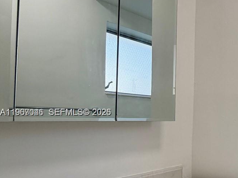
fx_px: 234
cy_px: 113
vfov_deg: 41.4
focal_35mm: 34
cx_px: 287
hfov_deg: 38.9
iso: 80
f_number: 2.2
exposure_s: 1/120
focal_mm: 2.22
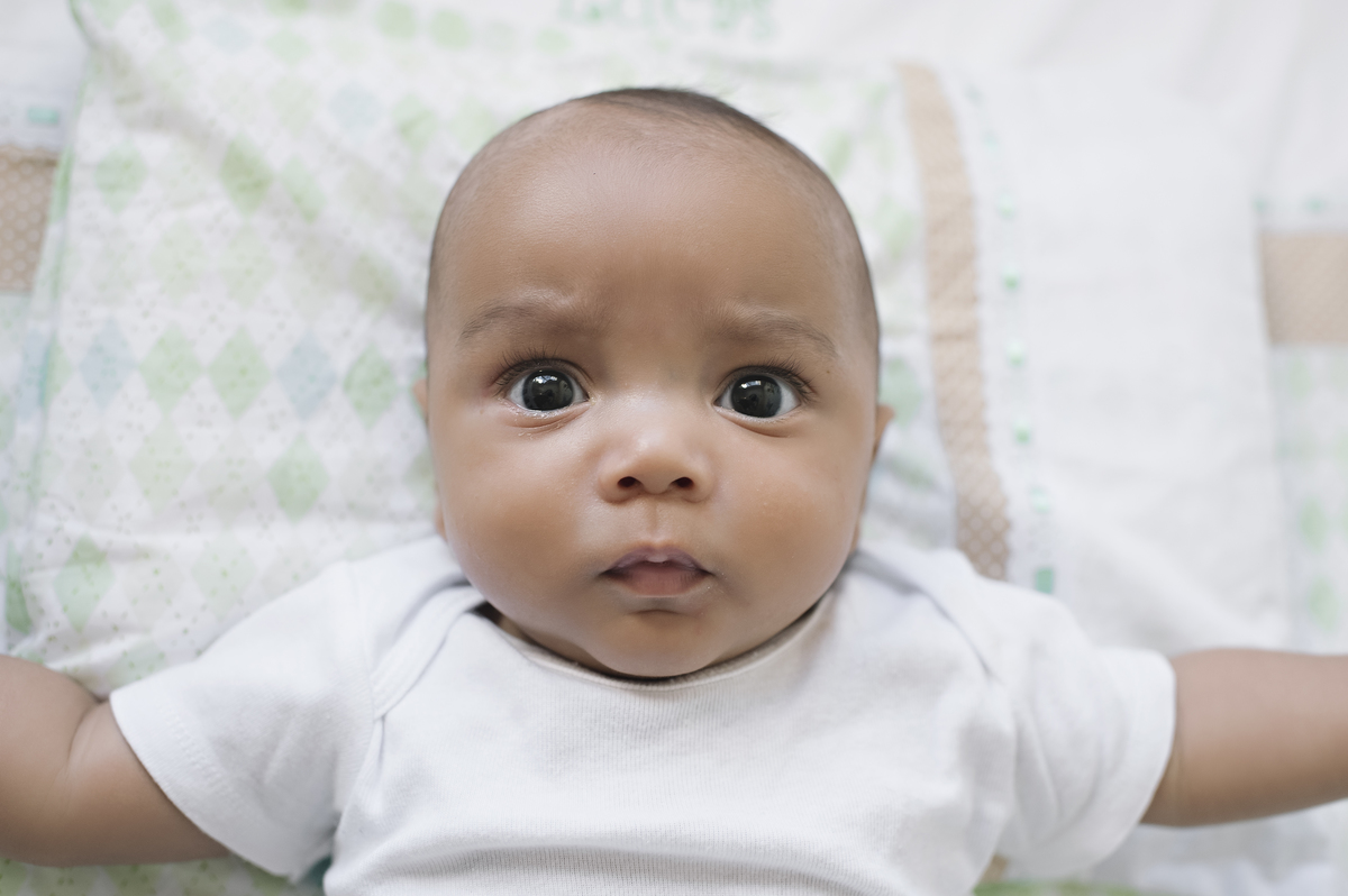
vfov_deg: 37.8
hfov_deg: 54.5
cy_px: 448
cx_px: 674
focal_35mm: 35
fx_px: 1309
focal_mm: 35
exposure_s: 1/250
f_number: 3.2
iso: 400
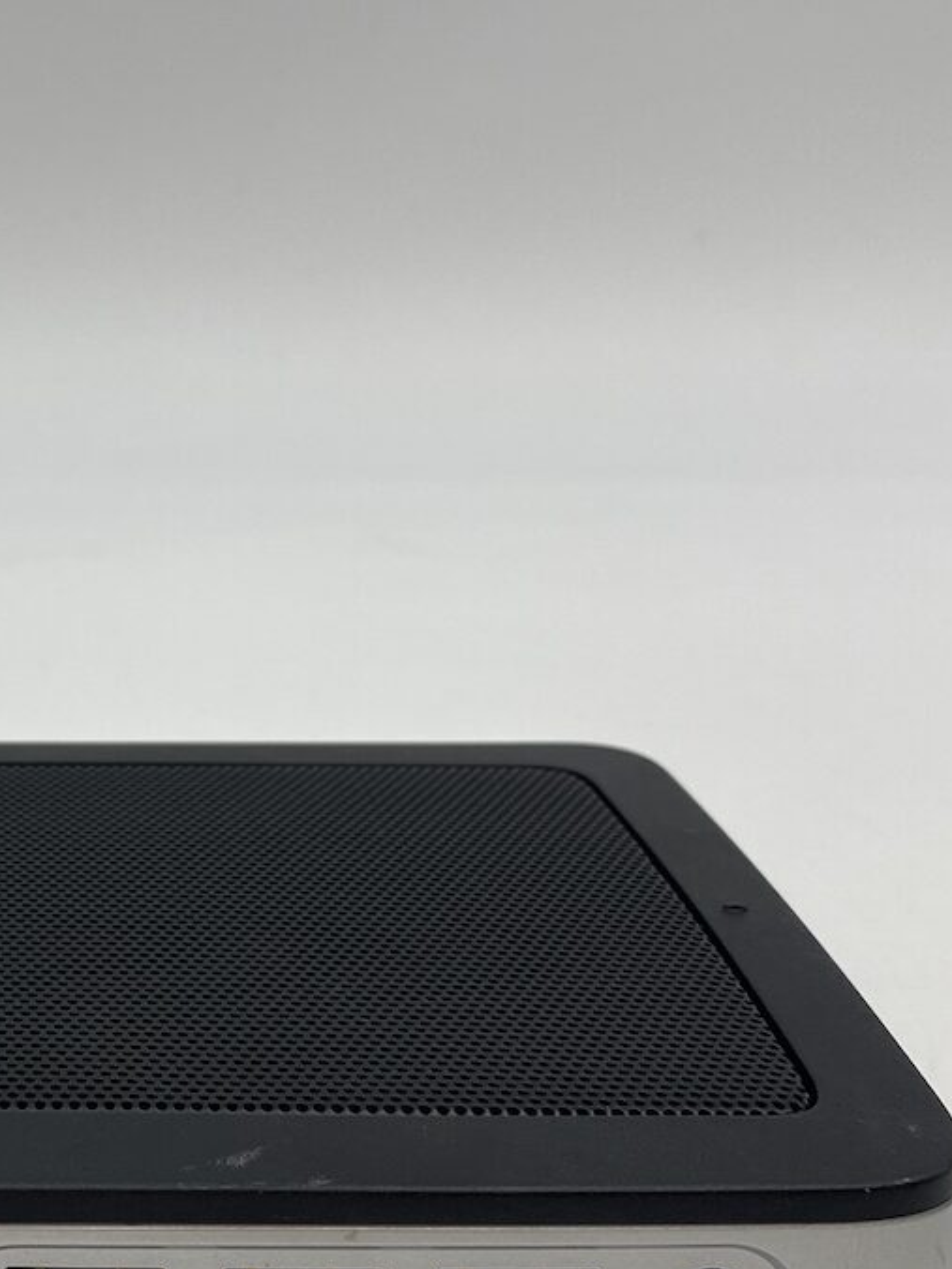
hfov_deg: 22.6
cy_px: 641
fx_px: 2273
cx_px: -28
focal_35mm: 62
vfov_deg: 31.2
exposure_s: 1/231
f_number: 1.8
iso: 32
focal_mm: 4.25
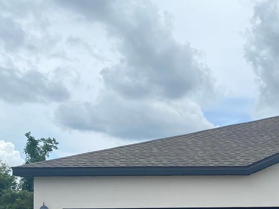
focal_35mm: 59
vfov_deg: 23.8
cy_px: 205
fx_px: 476
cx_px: 291
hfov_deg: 30.0
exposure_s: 1/4444
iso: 32
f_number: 1.8
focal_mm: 4.25
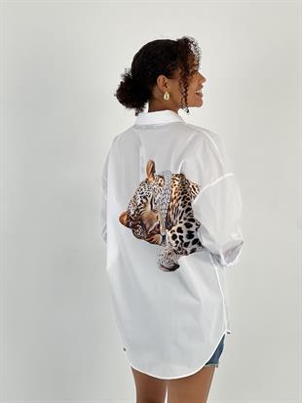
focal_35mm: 77
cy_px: 202
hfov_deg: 19.1
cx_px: 151
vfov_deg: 25.3
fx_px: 895
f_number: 2.8
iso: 32
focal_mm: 9
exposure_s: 1/100
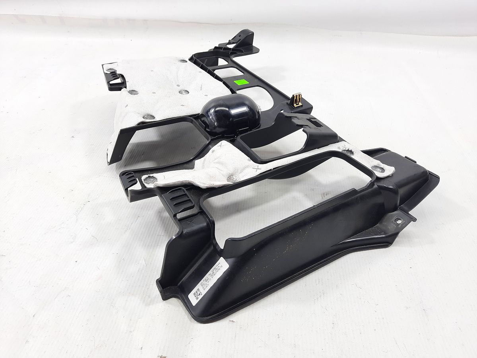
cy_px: 179
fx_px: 344
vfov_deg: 54.9
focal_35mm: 25
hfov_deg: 69.4
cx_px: 238
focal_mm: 4.6
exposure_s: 1/50
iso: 40
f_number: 2
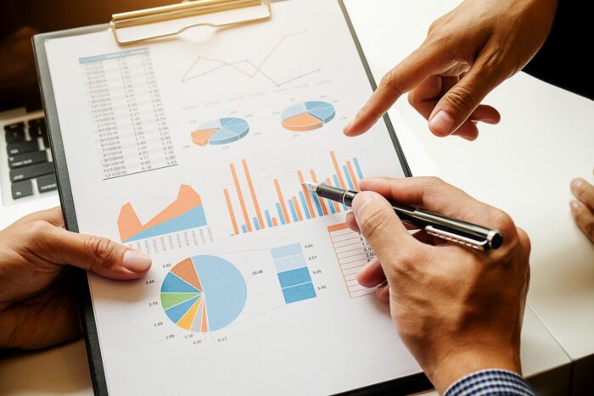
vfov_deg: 24.2
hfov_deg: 35.6
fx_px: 924
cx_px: 297
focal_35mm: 56
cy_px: 198
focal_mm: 37.4
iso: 250
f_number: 4
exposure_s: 1/180
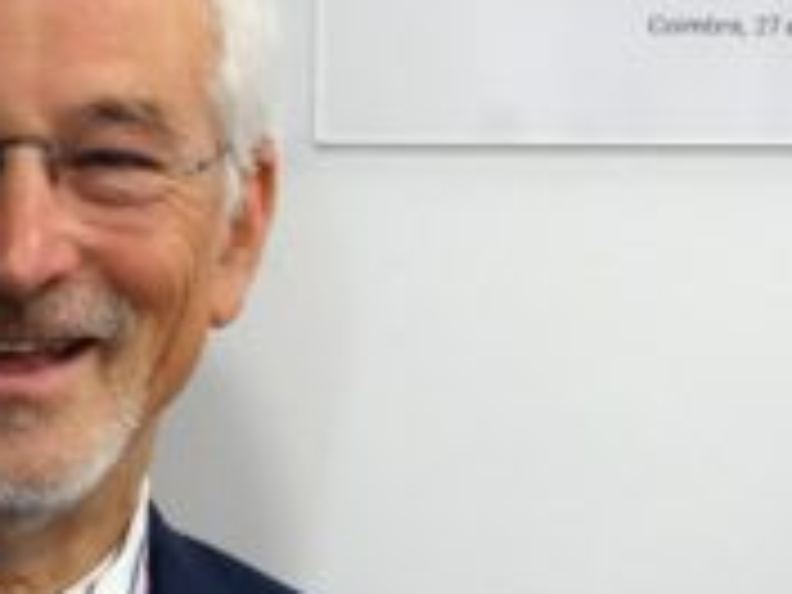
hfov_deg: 4.9
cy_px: 464
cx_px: 765
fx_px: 9198
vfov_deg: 3.7
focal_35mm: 402
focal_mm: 37.54
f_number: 2.8
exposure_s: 1/125
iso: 400
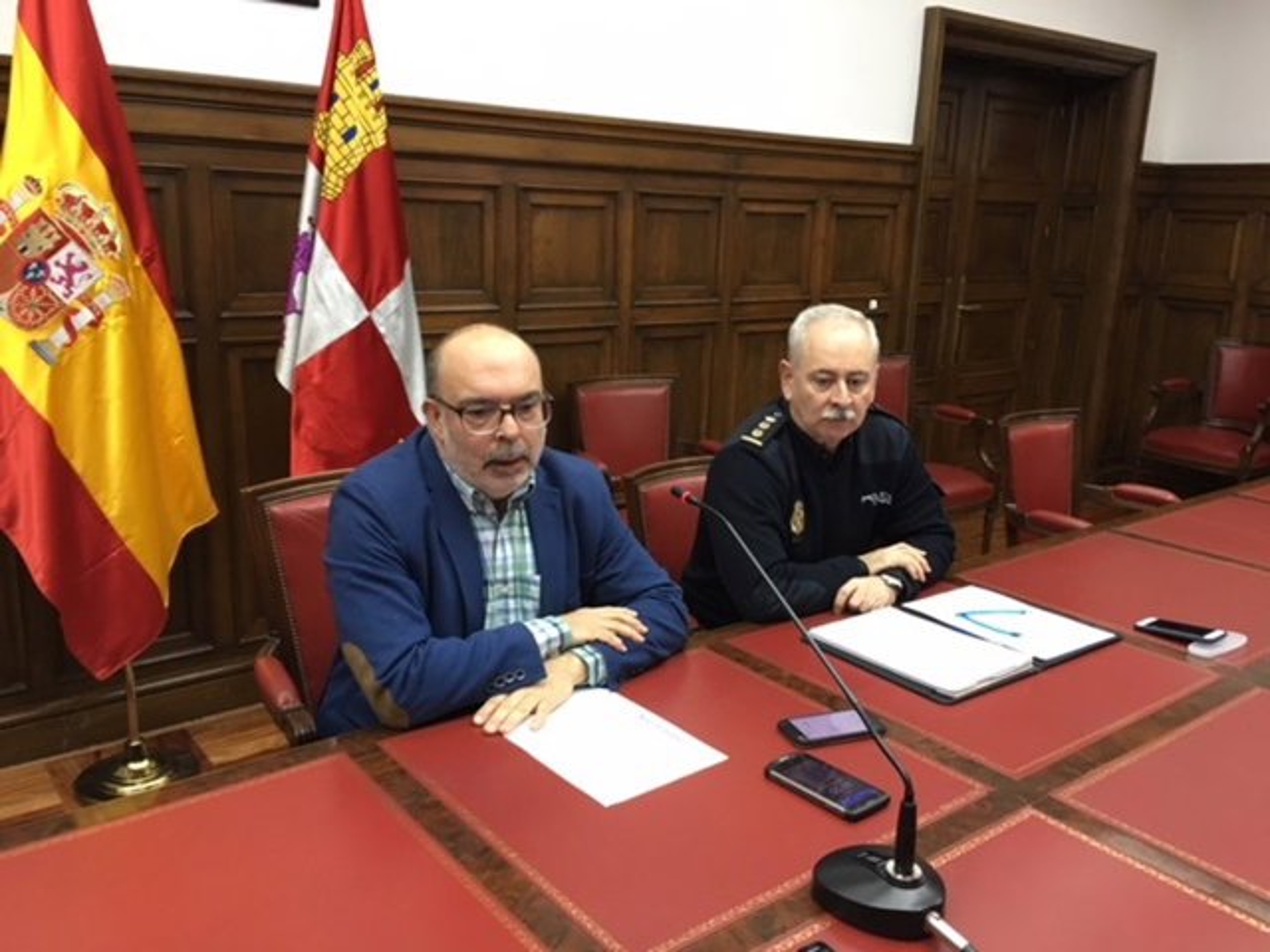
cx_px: 635
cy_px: 476
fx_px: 1064
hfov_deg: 61.7
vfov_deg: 48.2
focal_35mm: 29
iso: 125
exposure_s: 1/33
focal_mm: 4.15
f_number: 2.2
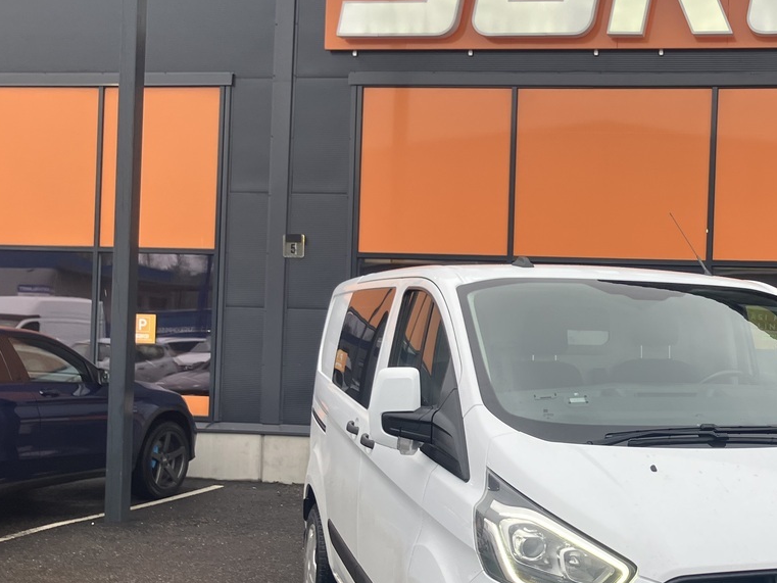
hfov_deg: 34.3
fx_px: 1190
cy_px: 359
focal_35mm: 53
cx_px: 691
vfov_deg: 27.5
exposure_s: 1/131
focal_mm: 3.99
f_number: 1.8
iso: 20
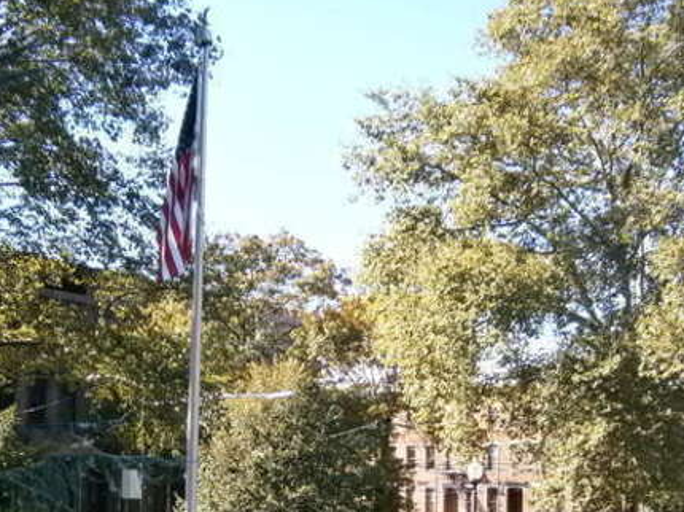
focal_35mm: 67
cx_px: 328
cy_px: 418
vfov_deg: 21.6
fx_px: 1323
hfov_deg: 29.0
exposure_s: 1/320
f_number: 3.1
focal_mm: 6.4
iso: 80
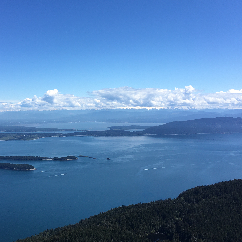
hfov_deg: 38.8
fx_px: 340
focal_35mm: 43
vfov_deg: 39.2
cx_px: 85
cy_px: 114
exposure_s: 1/2137
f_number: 2.2
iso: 25
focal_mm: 4.15
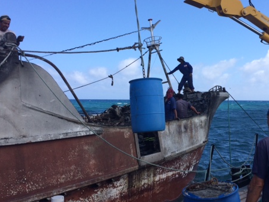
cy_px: 91
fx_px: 319
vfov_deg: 35.1
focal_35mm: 41
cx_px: 167
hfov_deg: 45.4
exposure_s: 1/1786
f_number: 2.2
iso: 32
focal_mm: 4.15
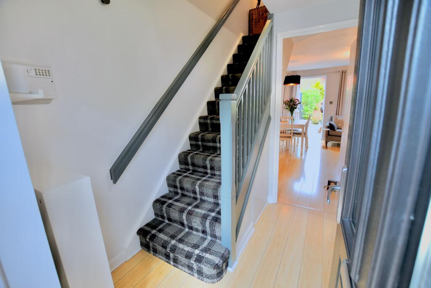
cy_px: 144
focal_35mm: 15
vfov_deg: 77.3
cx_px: 216
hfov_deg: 100.4
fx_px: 180
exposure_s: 1/15
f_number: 3.5
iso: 50
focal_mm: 10
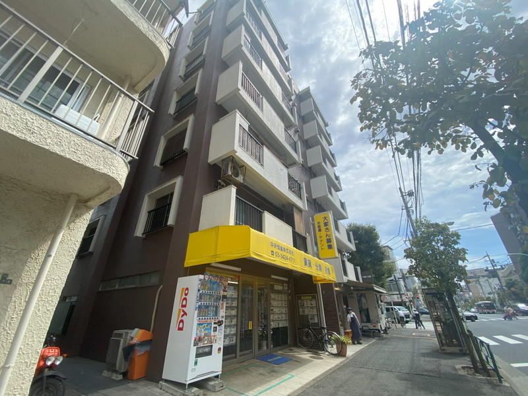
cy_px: 198
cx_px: 264
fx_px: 198
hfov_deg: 106.2
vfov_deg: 89.9
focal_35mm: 13
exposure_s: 1/978
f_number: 2.4
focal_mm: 1.54
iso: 20
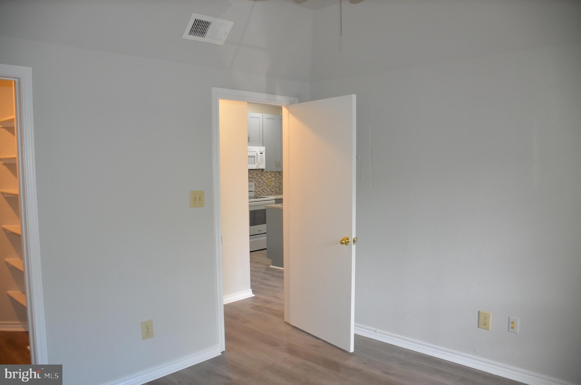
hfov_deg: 67.5
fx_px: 435
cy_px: 192
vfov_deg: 47.7
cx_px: 290
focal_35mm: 27
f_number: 3.5
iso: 800
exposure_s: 1/60
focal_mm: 18
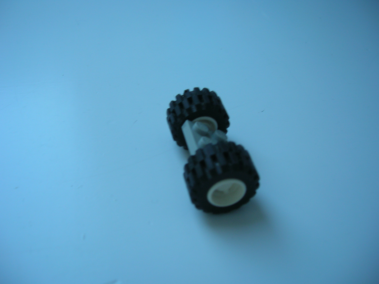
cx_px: 190
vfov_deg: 41.8
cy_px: 142
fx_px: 372
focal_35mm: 34
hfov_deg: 54.0
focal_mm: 5.7
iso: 50
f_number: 2.9
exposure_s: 1/41.3
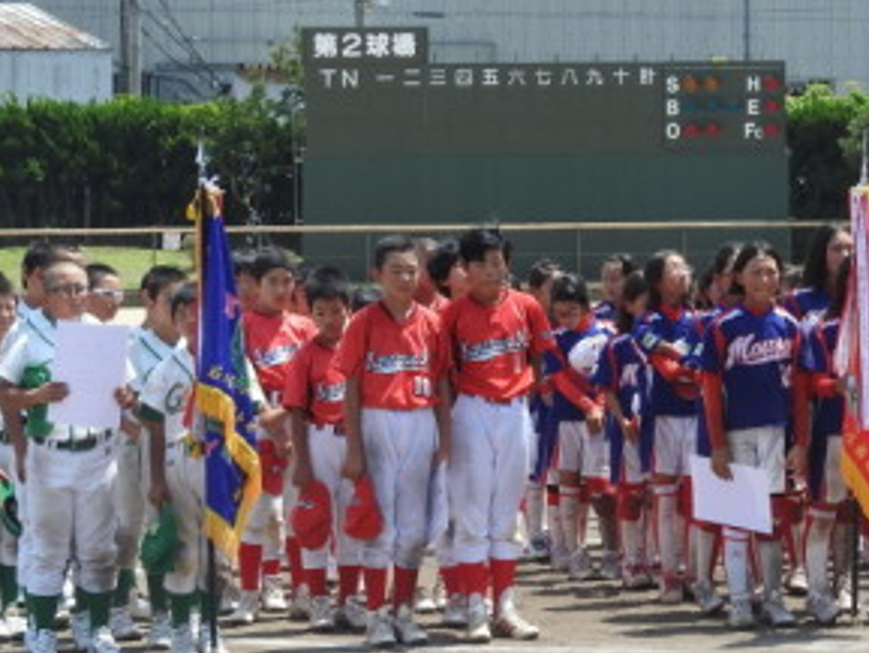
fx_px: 4169
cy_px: 424
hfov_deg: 11.9
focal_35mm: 166
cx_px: 631
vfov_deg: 8.9
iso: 100
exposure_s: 1/500
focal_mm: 14.3
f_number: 4.5
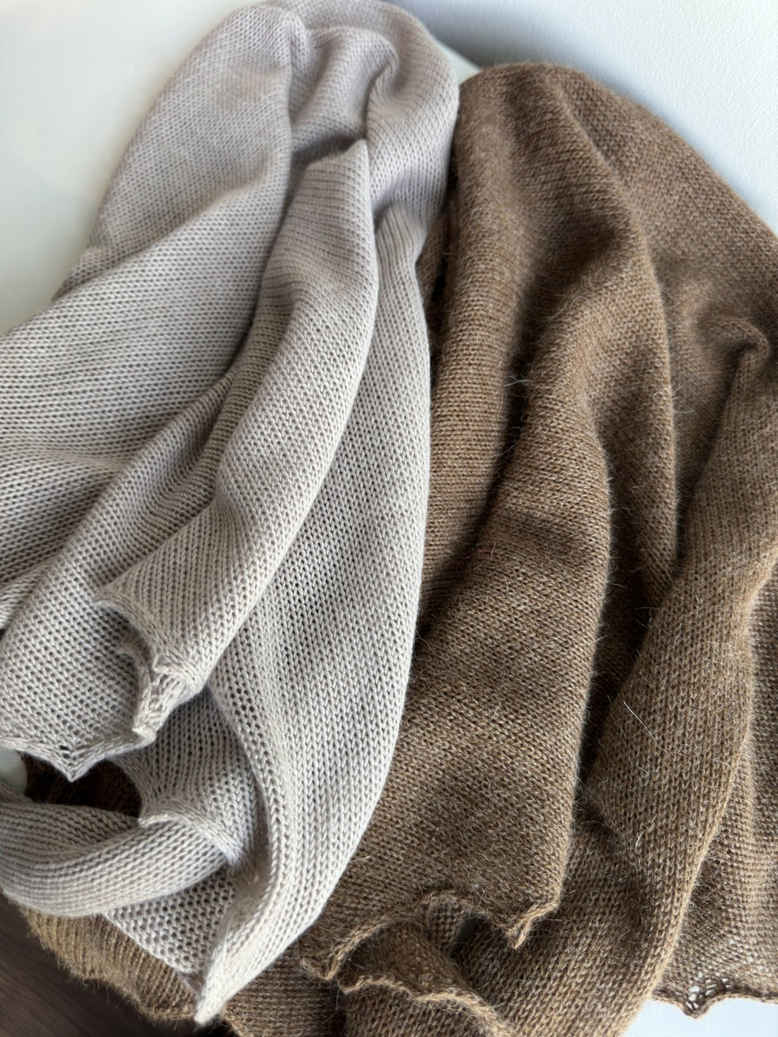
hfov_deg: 56.8
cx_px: 389
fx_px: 719
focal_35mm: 24
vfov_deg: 71.6
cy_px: 518
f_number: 1.78
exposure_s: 1/79
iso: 125
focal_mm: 6.86
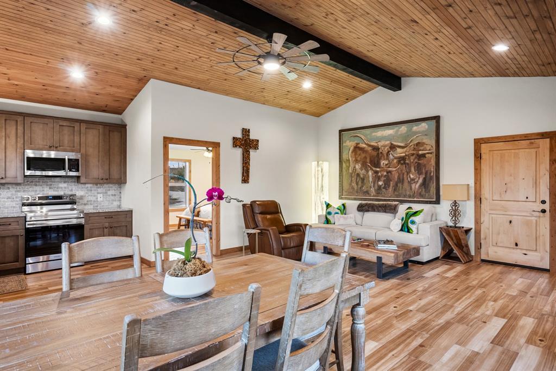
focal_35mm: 20
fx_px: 309
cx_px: 278
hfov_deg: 84.0
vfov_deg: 61.9
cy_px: 186
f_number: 9
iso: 3200
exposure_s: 1/20
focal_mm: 20
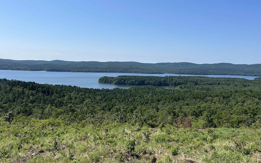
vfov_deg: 37.1
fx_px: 242
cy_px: 65
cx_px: 137
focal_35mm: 34
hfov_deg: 56.7
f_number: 1.5
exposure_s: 1/6211
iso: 50
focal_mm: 5.7
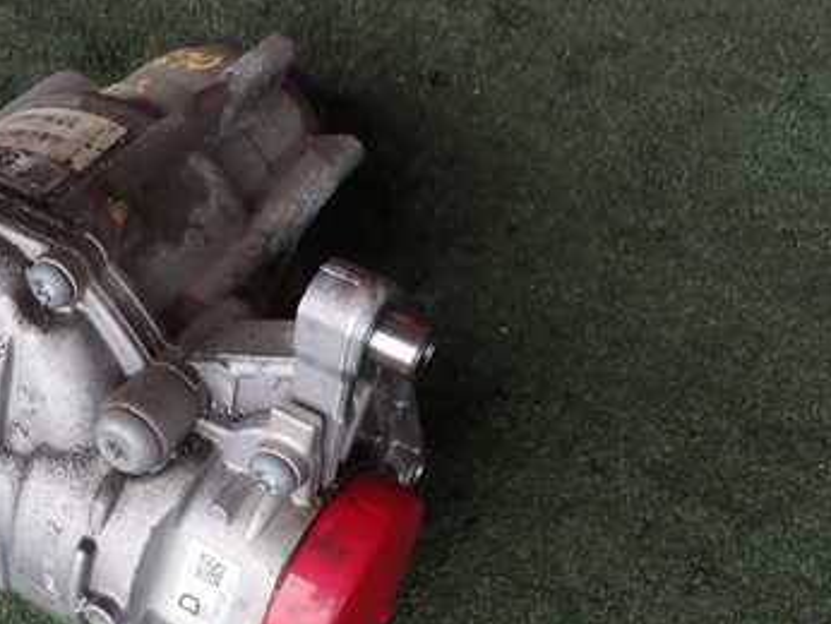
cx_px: 118
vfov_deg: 27.9
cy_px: 422
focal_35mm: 52
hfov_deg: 35.1
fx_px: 1249
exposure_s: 1/100
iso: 100
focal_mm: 5.4
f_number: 3.2
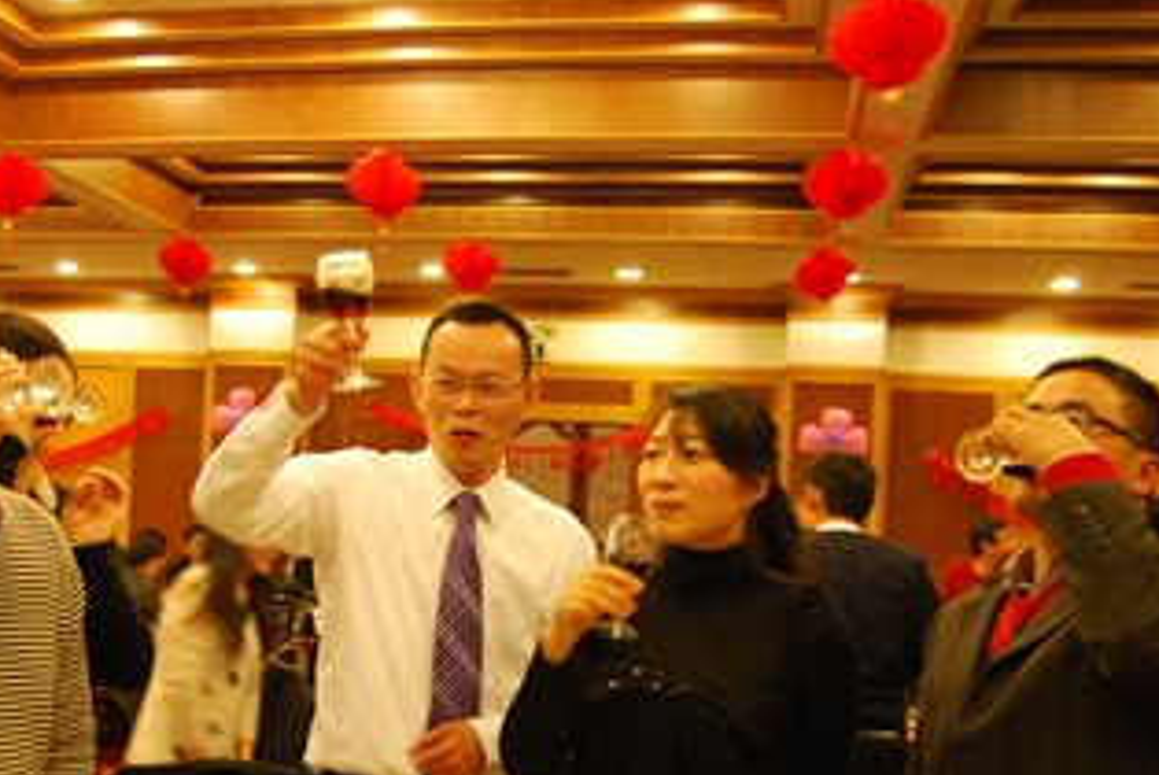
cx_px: 410
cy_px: 552
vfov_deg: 30.9
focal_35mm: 43
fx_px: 1386
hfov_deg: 44.9
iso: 800
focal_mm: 18
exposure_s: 1/20
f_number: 3.5
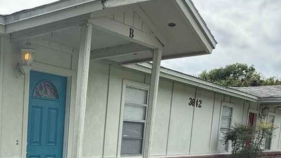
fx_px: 343
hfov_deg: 38.9
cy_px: 173
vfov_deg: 24.3
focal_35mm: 46
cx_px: -7
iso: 64
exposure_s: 1/1613
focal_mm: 2.22
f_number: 2.2
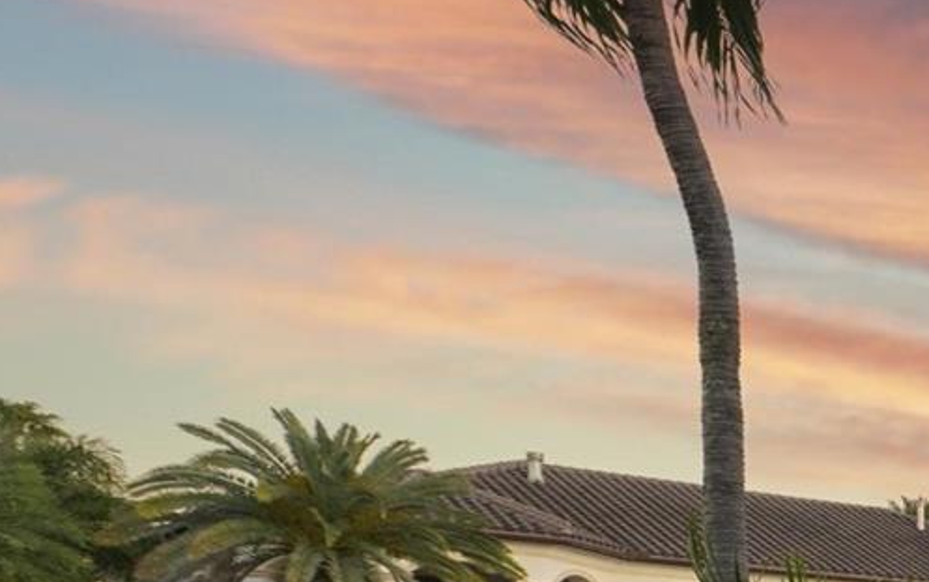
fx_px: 1596
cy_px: 787
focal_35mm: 63
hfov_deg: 19.3
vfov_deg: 18.9
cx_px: 1843
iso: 400
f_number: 6.3
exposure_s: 1/30
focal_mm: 15
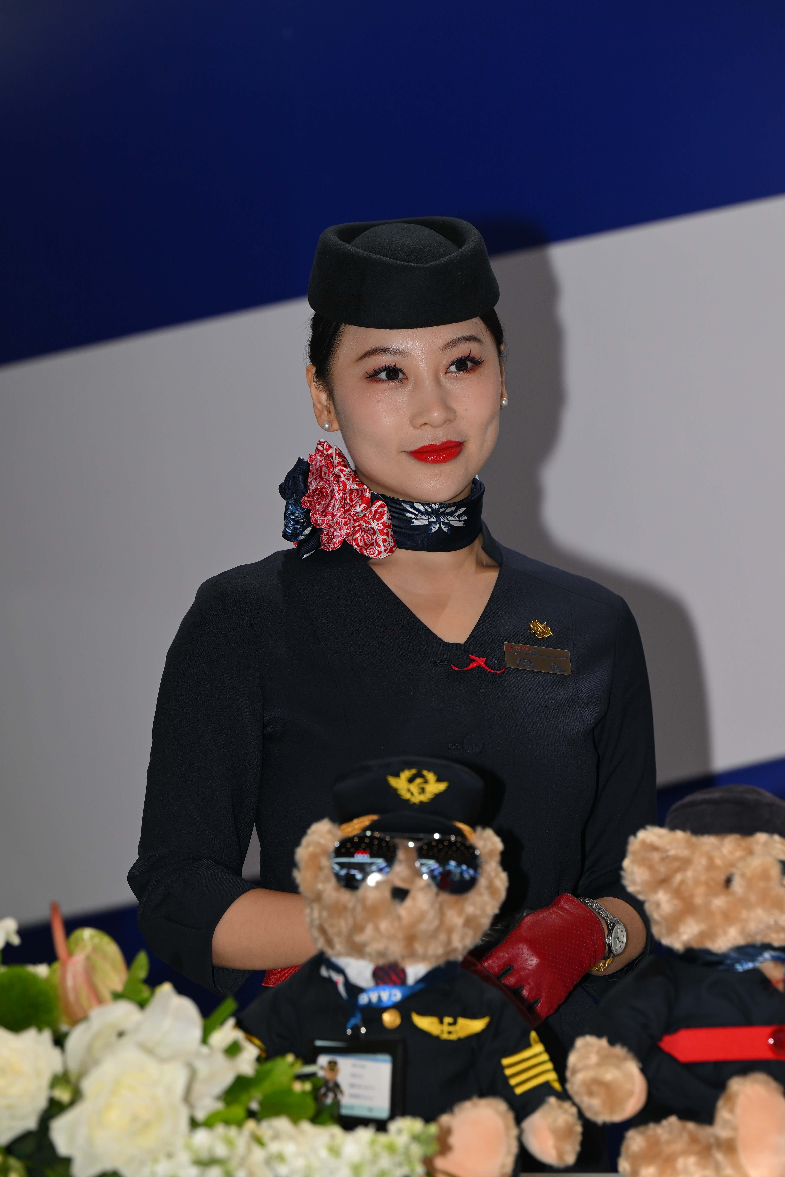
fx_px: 5233
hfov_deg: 8.6
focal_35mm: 160
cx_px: 392
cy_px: 588
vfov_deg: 12.8
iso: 400
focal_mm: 160
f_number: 5
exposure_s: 1/250
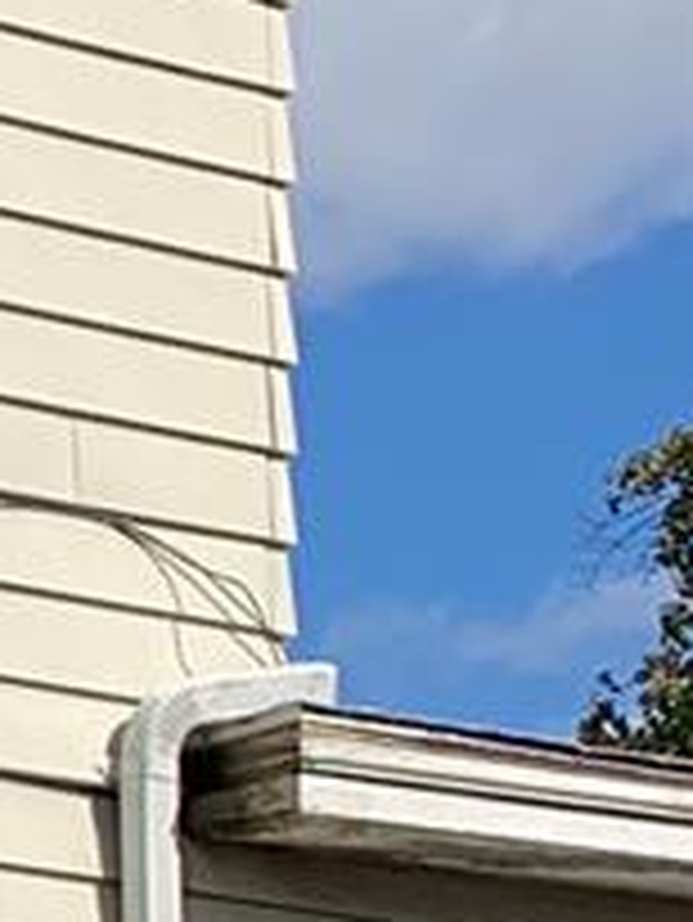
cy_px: 1561
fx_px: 5200
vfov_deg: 9.7
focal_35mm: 195
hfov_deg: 6.5
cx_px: -1876
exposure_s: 1/1845
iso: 25
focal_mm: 4.25
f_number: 1.8
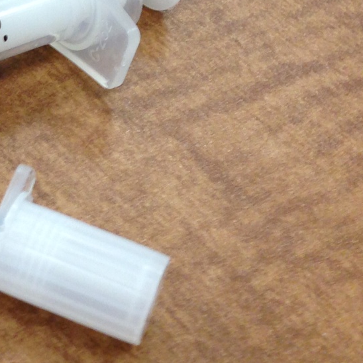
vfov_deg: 15.8
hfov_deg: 14.7
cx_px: -210
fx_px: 1293
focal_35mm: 109
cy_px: 46
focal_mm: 4.13
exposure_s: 1/20
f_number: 2.4
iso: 80
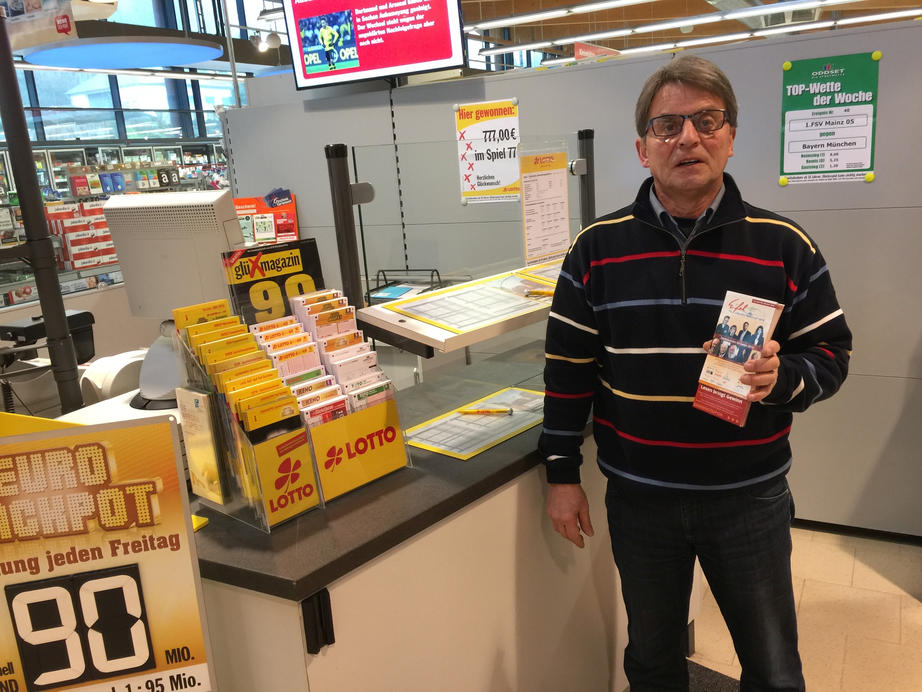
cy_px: 346
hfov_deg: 61.7
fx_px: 772
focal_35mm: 29
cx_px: 461
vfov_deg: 48.2
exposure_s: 1/17
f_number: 2.2
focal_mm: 4.15
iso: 64
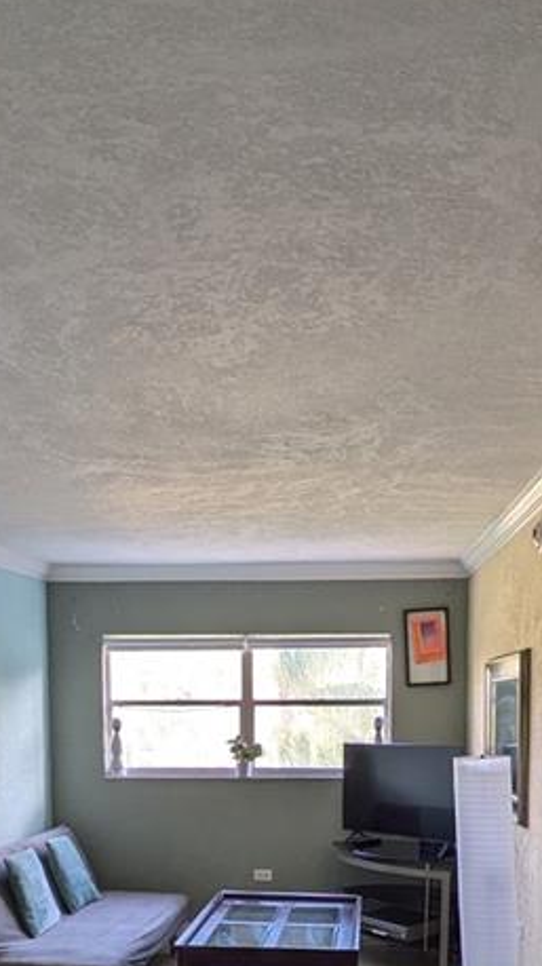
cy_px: 799
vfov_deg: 47.2
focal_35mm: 40
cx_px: 250
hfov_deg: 29.6
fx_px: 1024
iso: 118
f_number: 2.2
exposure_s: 1/120
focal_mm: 1.83
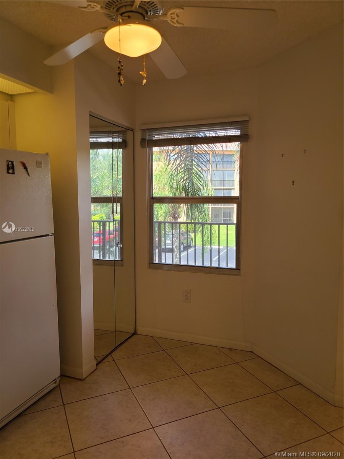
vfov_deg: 67.3
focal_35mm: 26
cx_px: 172
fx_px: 345
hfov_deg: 53.1
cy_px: 230
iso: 40
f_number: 1.8
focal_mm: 5.4
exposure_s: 1/199
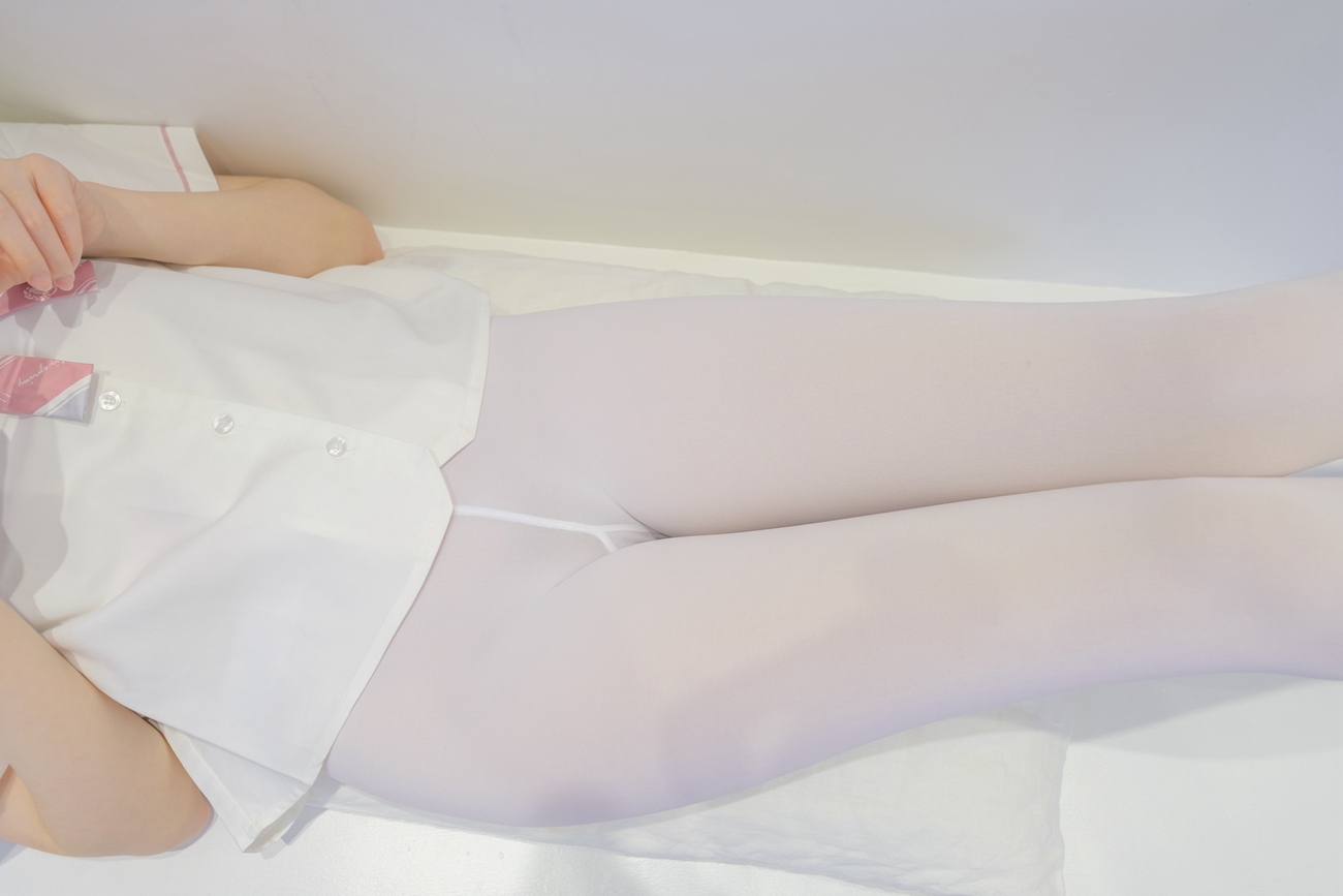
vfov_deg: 47.9
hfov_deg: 67.4
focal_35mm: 27
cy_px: 448
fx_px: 1007
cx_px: 672
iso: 160
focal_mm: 18
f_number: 3.6
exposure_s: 1/80
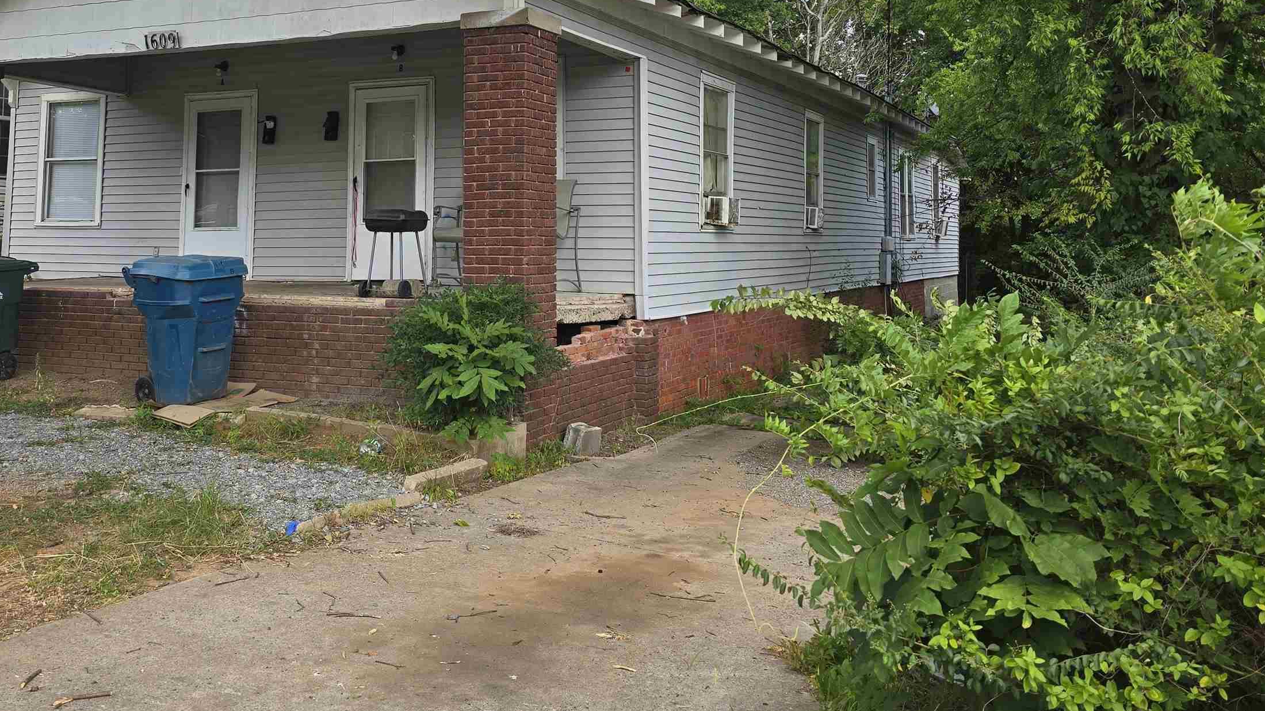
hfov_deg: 56.2
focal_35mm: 35
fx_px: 1174
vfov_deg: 32.6
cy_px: 122
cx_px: 506
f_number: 1.7
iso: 12
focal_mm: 6.3
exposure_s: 1/220
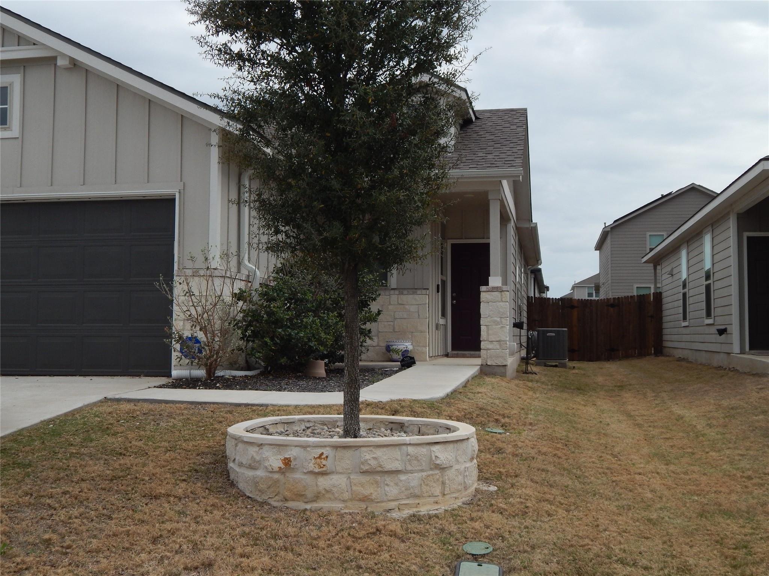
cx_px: 384
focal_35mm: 43
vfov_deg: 33.6
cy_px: 288
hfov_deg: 43.9
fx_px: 955
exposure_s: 1/1000
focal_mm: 7.7
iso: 125
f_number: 3.6
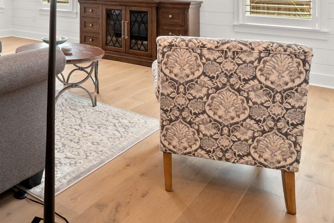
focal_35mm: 37
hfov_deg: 47.1
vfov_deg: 31.8
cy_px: -23
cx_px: 37
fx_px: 343
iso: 800
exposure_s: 1/3
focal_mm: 10
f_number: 8
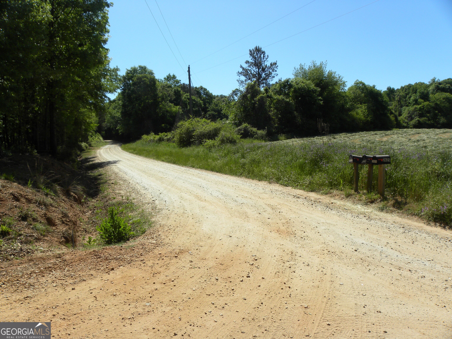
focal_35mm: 26
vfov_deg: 53.1
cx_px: 226
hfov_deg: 67.3
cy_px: 170
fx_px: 339
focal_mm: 4.6
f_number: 6.3
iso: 64
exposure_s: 1/266
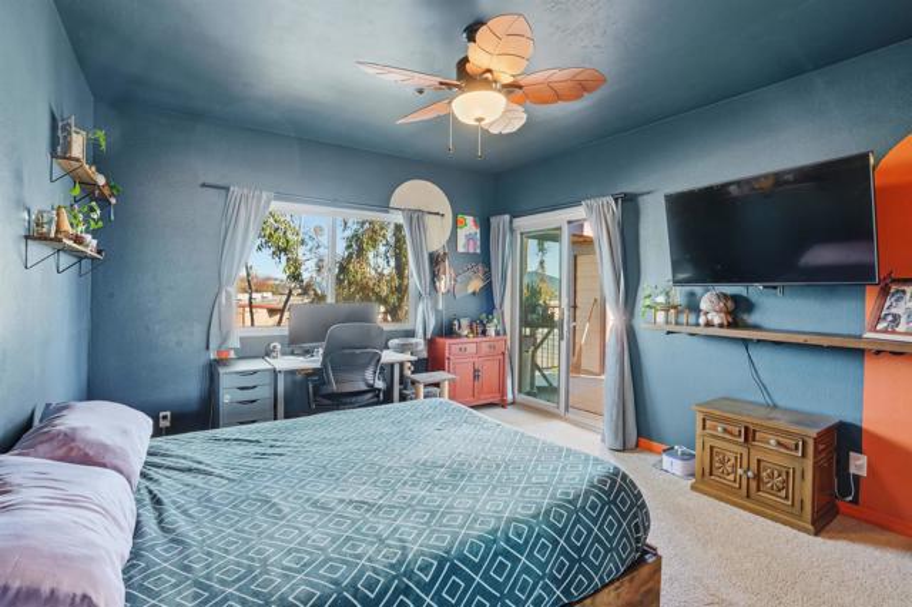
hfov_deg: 96.8
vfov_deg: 73.7
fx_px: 405
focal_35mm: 16
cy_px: 304
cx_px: 456
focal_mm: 16
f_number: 11
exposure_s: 1/2000
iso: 500
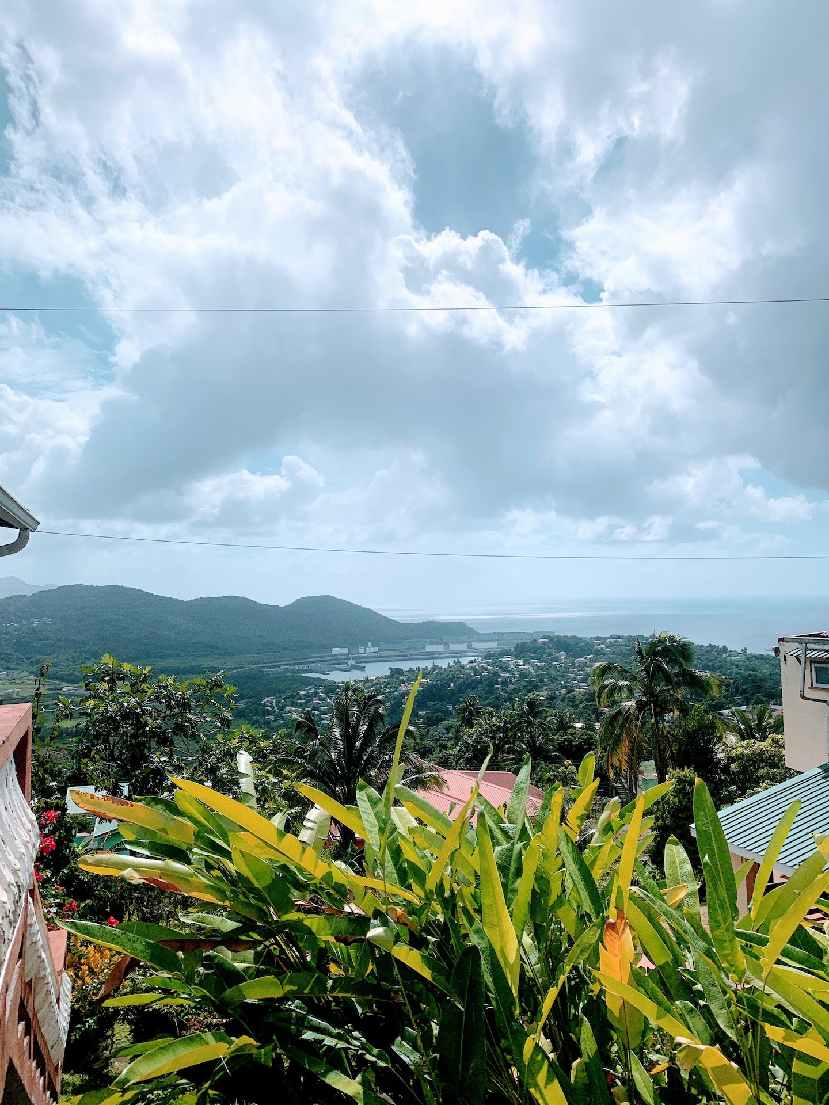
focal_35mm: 26
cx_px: 414
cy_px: 552
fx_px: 830
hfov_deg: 53.1
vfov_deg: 67.3
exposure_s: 1/11765
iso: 25
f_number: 1.8
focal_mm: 4.25
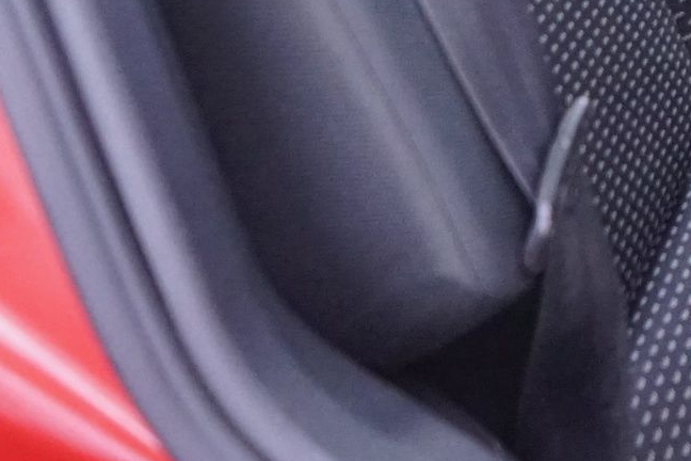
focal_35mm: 108
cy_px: -283
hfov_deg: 16.4
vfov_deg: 12.0
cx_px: 1167
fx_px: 2073
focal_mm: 28
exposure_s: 1/6
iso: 3200
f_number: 5.6
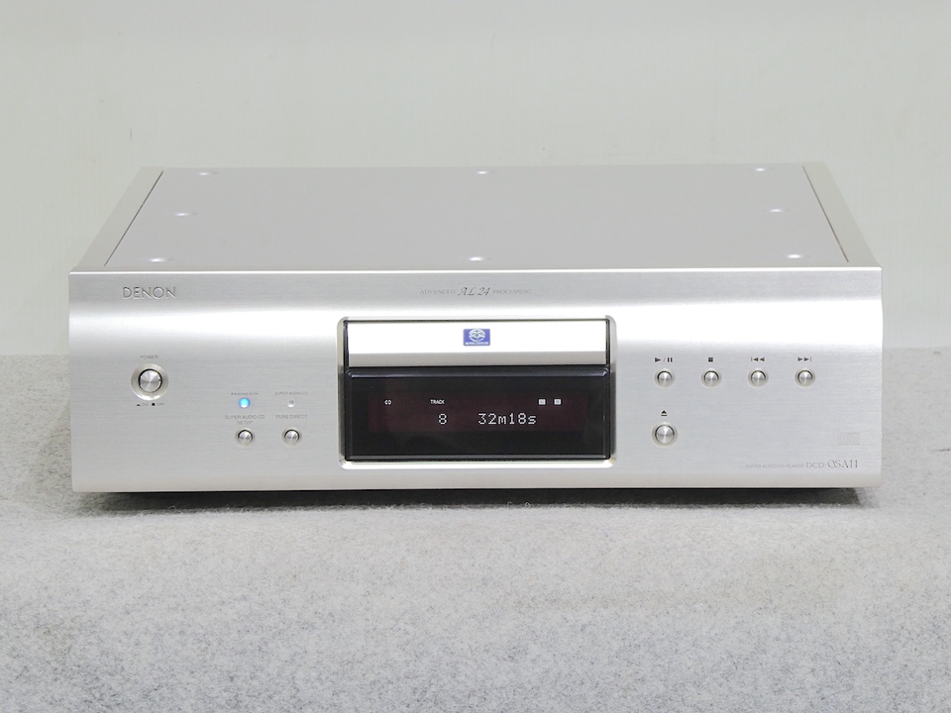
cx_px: 476
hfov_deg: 13.8
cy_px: 356
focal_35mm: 143
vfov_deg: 10.4
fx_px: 3929
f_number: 5.4
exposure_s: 1/10
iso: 200
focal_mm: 25.6
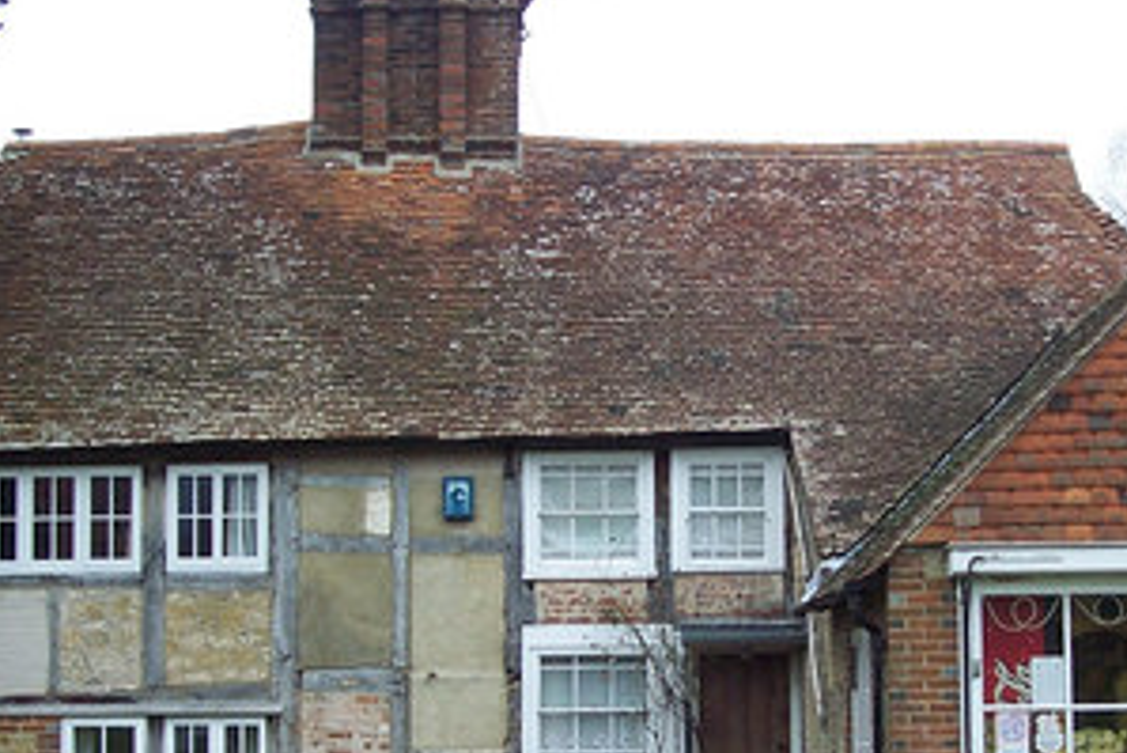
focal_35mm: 87
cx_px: 711
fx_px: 2725
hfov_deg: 23.3
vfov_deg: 15.7
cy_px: 462
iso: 100
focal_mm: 8
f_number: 3.4
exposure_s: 1/90
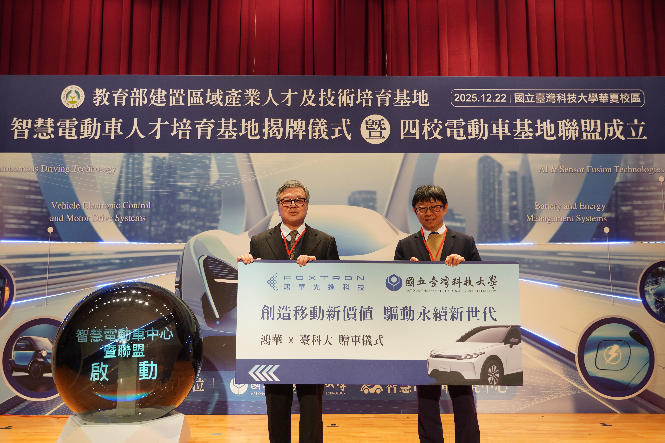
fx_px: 582
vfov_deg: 41.7
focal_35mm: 32
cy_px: 222
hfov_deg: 59.5
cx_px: 332
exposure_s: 1/40
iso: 125
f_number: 4
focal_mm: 21
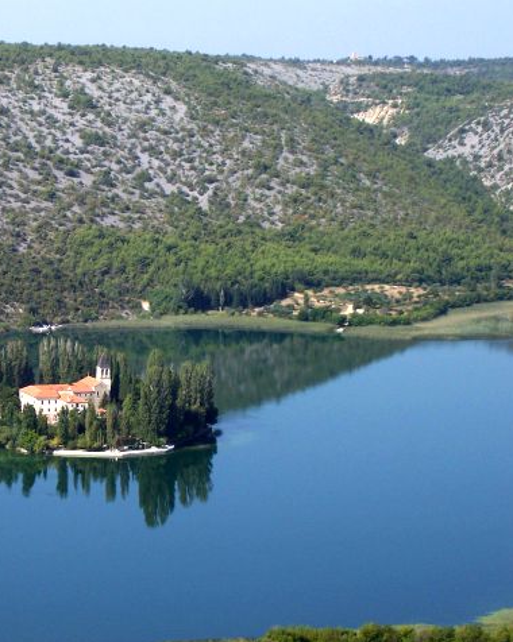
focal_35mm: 134
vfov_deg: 14.4
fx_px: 2546
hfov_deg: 11.5
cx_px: 99
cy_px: 322
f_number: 4.6
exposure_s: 1/500
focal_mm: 16.8
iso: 80
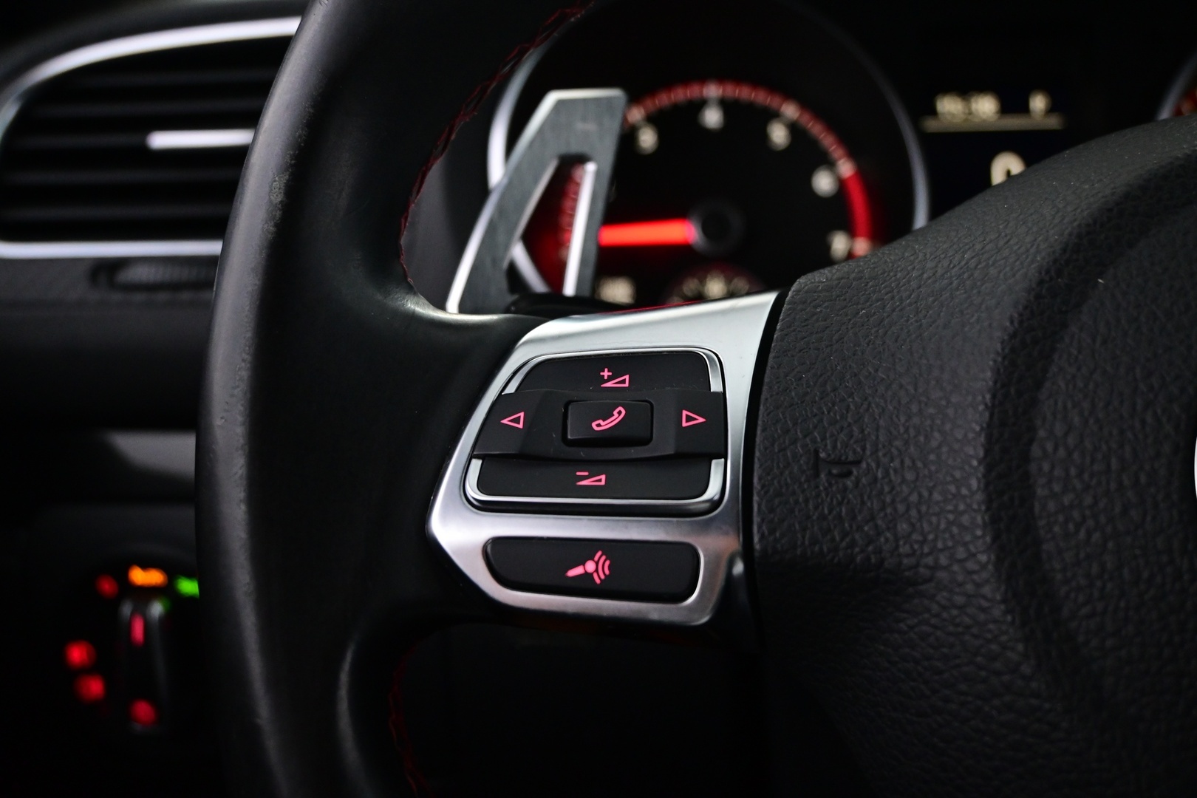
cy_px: 399
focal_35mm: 40
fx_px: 1322
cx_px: 598
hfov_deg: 48.7
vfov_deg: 33.6
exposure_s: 1/40
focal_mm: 26.5
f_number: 4.5
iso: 2500
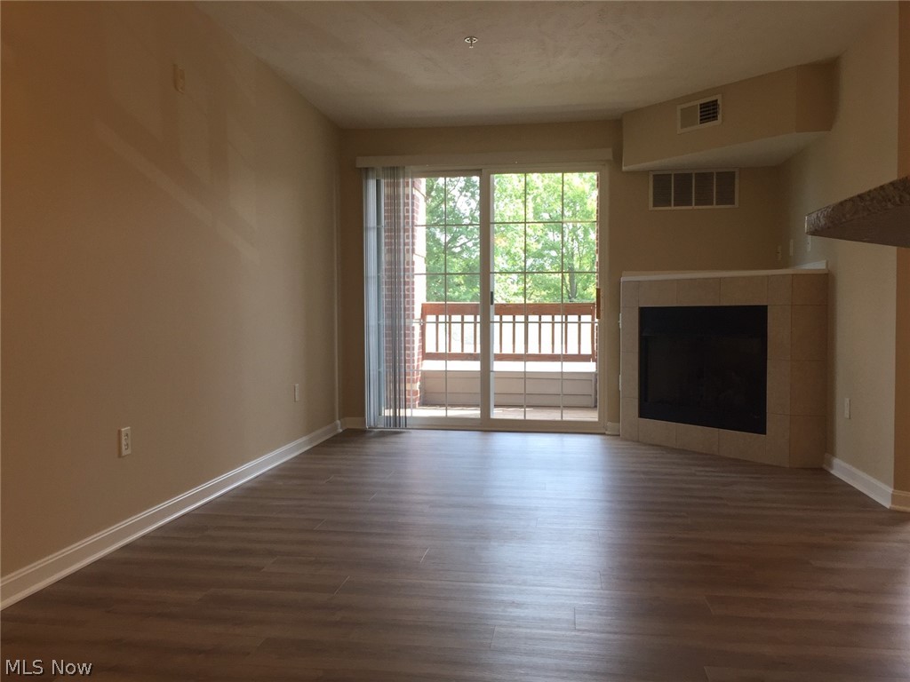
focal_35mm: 29
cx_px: 455
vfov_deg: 48.2
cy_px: 341
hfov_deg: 61.7
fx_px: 762
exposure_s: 1/120
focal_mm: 4.15
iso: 50
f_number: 2.2
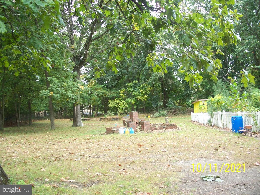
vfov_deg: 38.7
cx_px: 130
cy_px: 98
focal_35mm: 37
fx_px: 278
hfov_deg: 50.1
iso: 64
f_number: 2.8
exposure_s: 1/50
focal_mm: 7.8
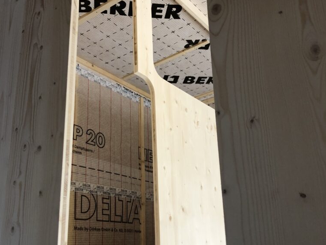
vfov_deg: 37.7
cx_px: 164
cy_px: 135
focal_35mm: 38
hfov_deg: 49.0
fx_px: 358
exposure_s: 1/20
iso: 40
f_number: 1.8
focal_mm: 3.99
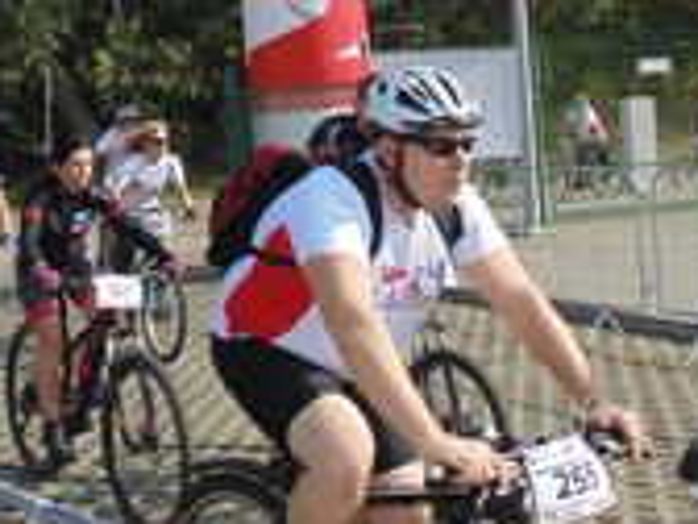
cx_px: 96
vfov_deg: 24.4
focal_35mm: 59
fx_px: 1190
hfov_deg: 31.4
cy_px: 104
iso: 80
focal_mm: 4
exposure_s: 1/800
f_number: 3.1
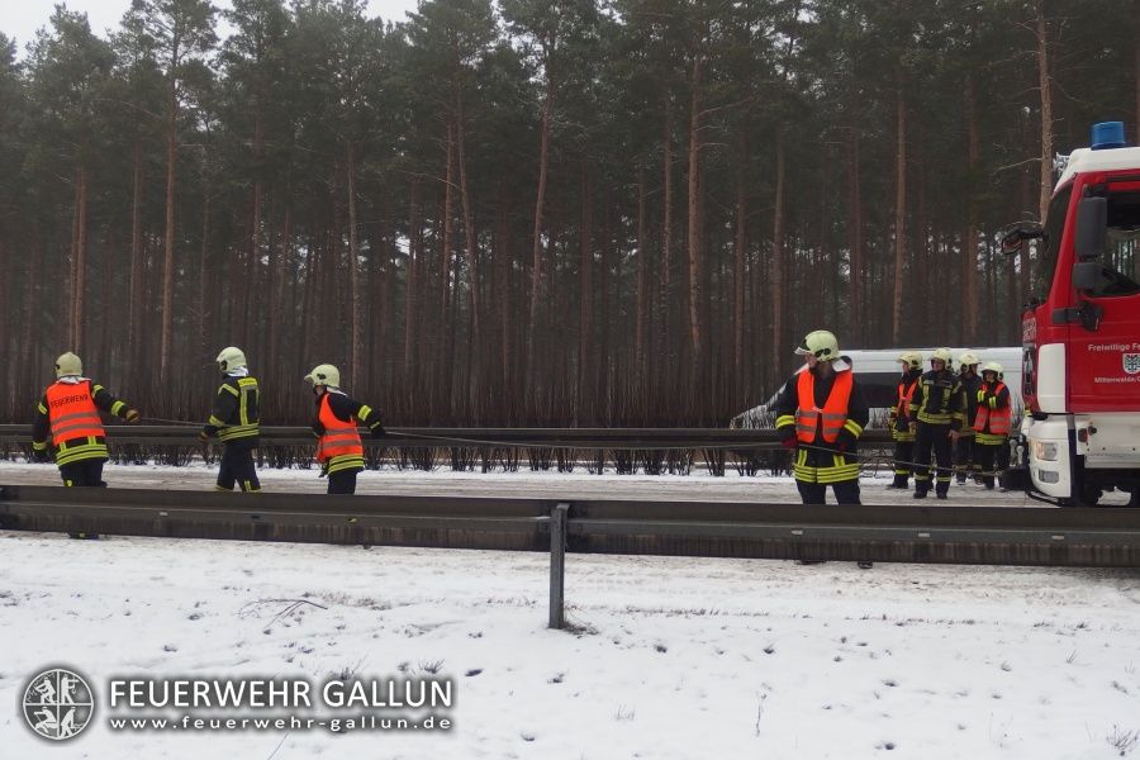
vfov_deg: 31.9
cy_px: 380
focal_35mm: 42
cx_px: 570
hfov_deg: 46.4
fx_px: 1330
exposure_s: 1/200
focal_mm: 7.5
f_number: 2.5
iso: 100
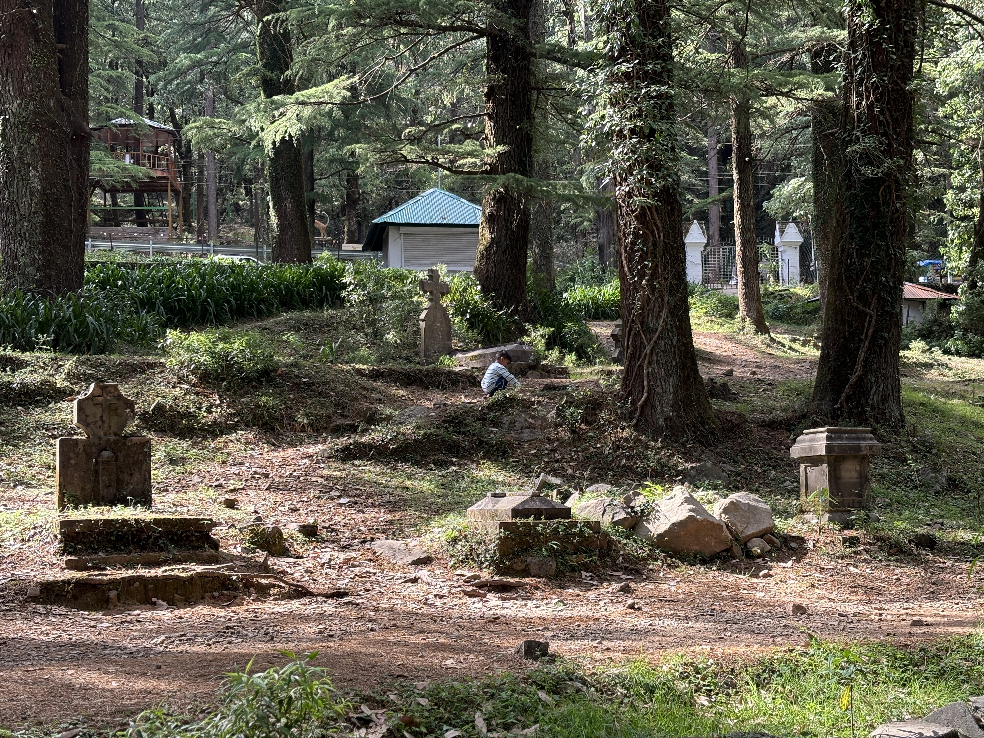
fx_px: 1478
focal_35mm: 52
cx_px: 492
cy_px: 369
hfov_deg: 36.8
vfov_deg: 28.0
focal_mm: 5.96
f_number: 1.6
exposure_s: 1/172
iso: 40
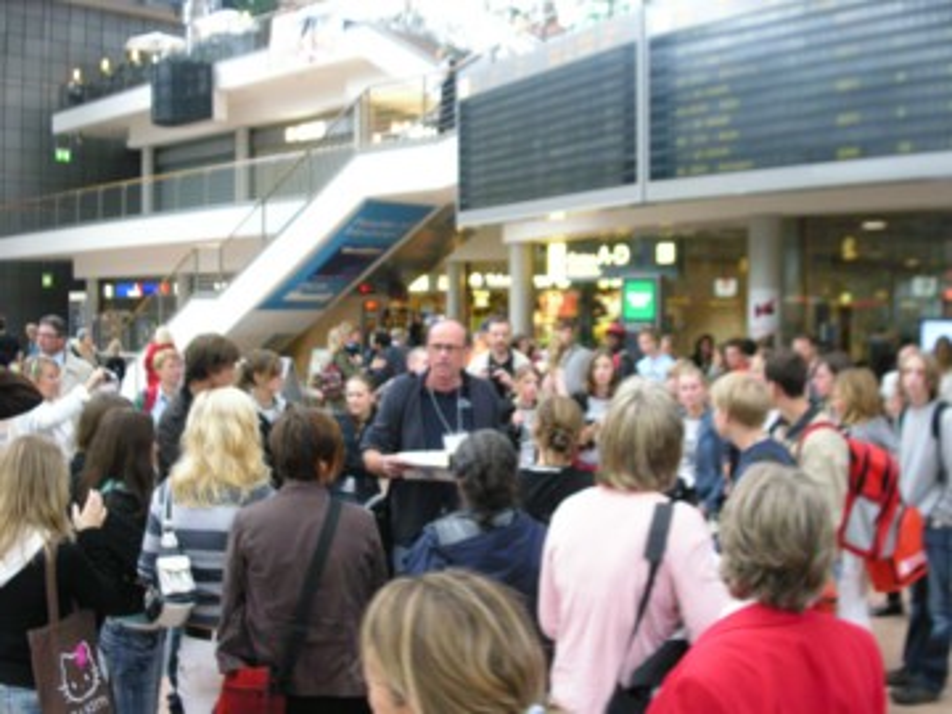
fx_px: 1045
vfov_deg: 37.7
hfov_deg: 49.0
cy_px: 357
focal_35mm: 38
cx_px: 476
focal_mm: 7.8
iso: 400
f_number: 2.8
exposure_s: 1/90
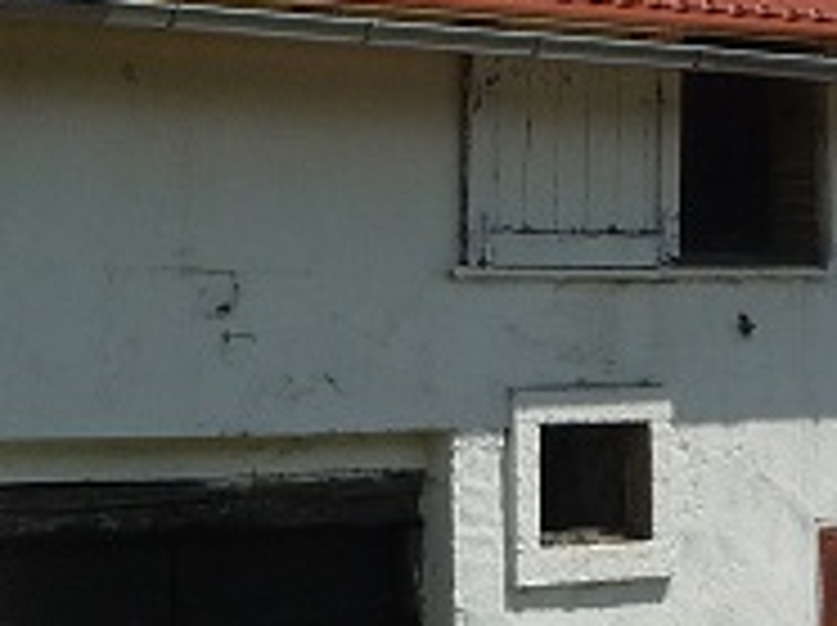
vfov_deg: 9.7
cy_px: -257
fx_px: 3598
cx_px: 198
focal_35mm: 149
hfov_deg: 13.2
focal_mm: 5.3
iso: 100
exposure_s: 1/400
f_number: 8
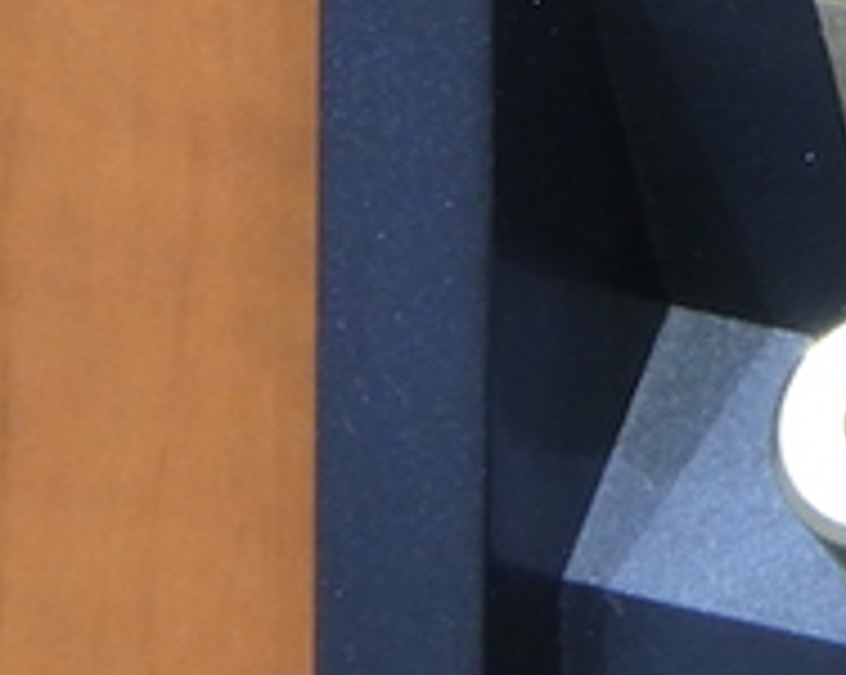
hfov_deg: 2.9
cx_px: 1215
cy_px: -720
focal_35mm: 674
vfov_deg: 2.3
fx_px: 16858
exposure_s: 1/1.6
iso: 200
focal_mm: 24.2
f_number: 5.3
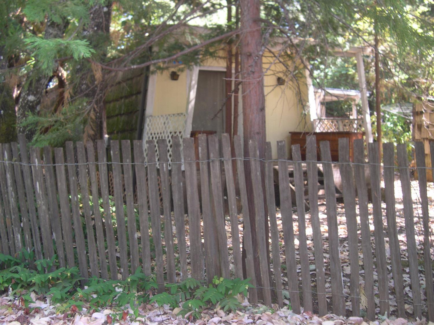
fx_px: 476
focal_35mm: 38
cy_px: 162
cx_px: 217
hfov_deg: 49.0
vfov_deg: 37.7
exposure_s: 1/30
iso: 100
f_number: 2.8
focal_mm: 8
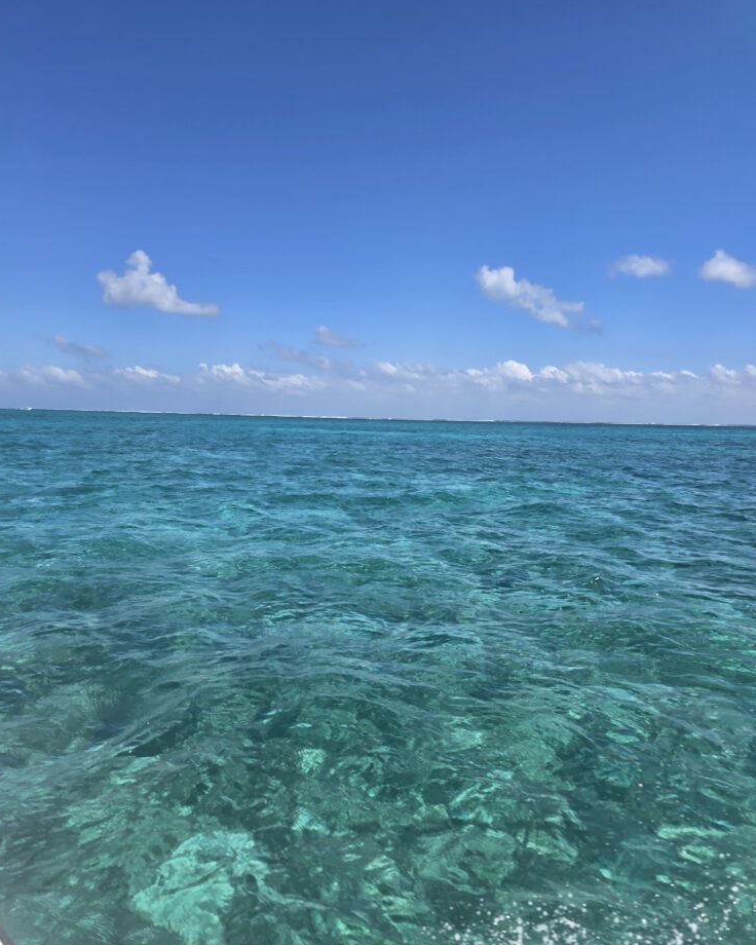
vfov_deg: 68.1
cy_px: 489
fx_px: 699
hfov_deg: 56.8
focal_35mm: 25
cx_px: 381
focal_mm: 6.3
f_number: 1.7
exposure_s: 1/917
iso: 12
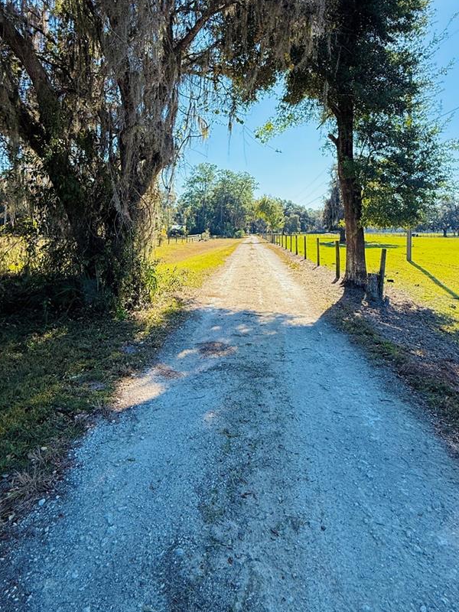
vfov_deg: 76.6
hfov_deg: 63.3
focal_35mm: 21
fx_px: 371
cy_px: 206
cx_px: 252
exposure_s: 1/1534
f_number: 2.2
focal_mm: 2.22
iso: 64
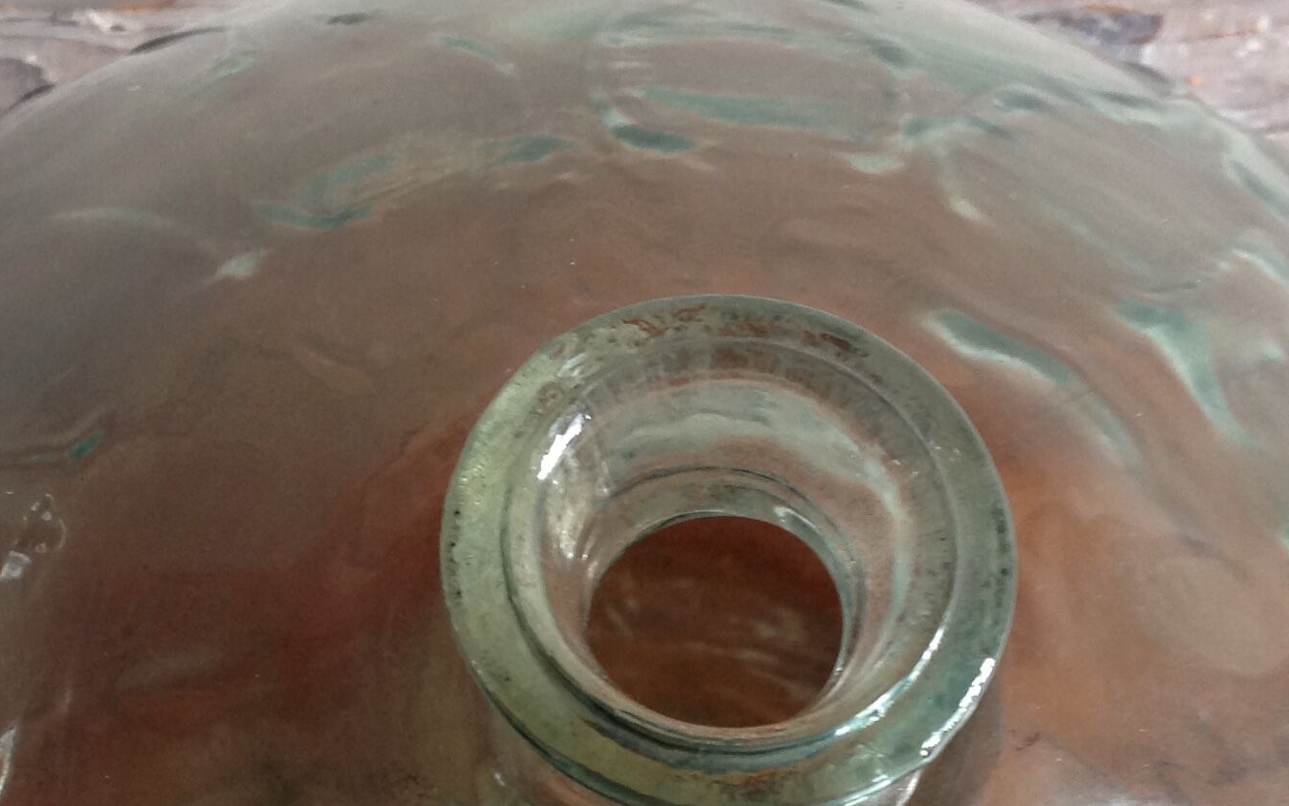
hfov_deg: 28.5
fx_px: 2530
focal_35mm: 72
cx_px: 501
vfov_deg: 17.7
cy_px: 784
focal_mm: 4.28
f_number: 2.4
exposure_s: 1/15
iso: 100
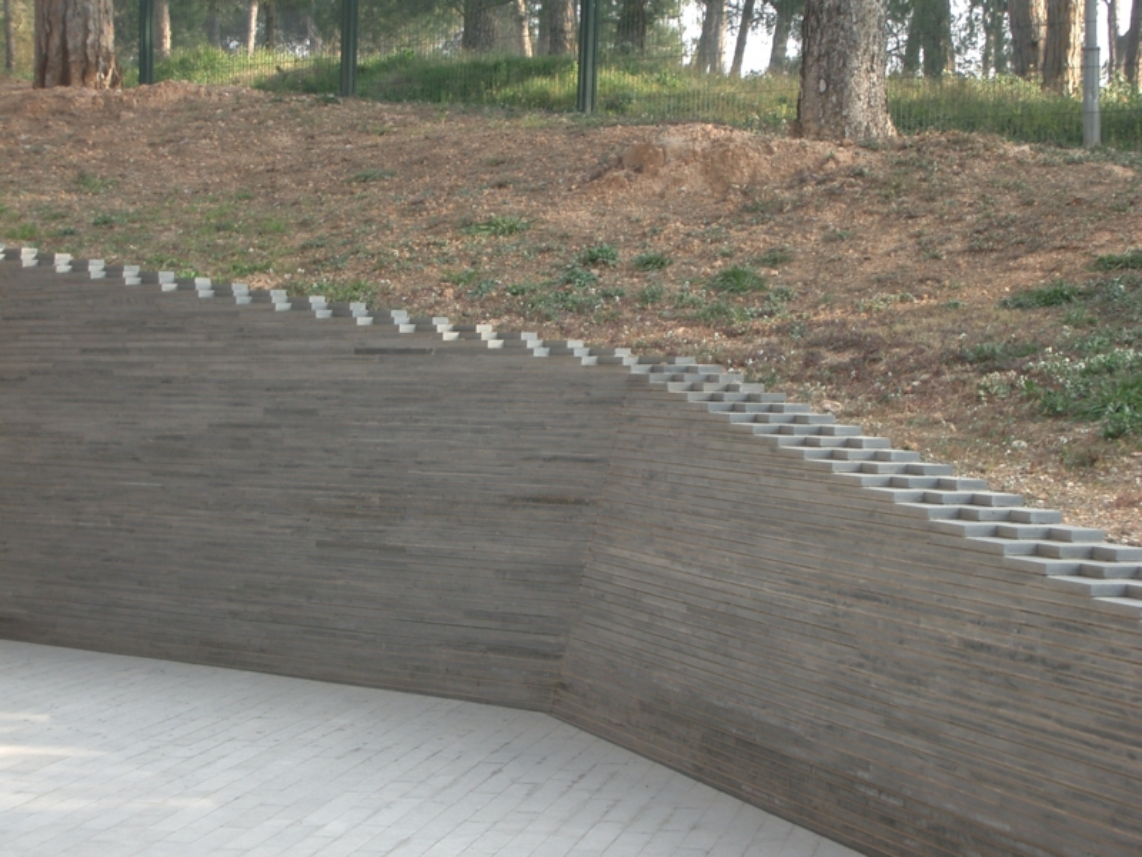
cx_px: 571
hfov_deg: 22.3
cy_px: 428
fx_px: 2903
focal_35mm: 88
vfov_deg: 16.8
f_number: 4.4
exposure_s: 1/100
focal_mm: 14.6
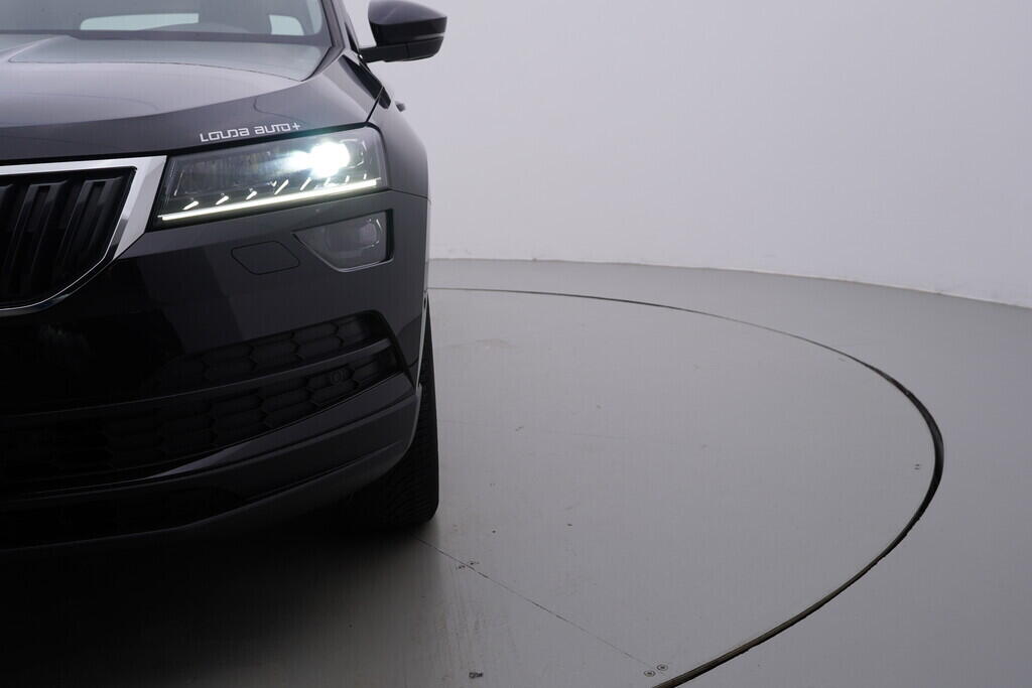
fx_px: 1032
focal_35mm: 36
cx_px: 516
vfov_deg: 36.9
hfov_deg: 53.1
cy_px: 344
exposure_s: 1/100
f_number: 4.5
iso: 125
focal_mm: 24
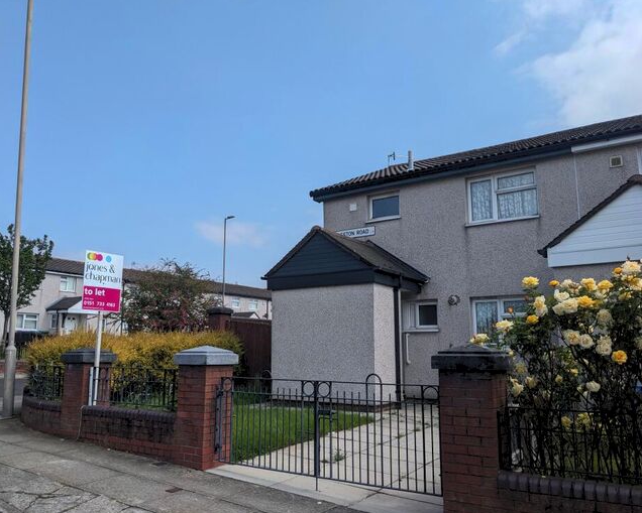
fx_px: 551
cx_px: 301
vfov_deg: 50.0
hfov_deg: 60.4
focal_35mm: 29
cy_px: 259
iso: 56
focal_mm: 4.38
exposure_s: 1/3906
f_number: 1.73
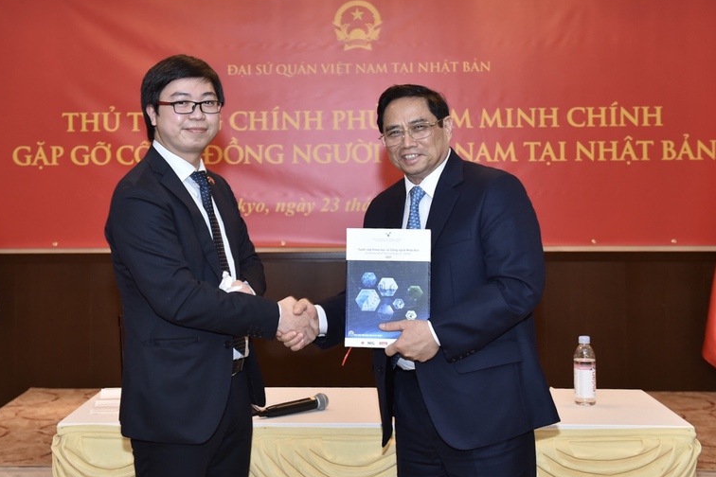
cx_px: 357
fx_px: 776
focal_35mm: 39
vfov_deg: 34.2
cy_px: 238
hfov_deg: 49.6
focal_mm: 38
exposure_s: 1/125
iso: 1250
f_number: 4.5
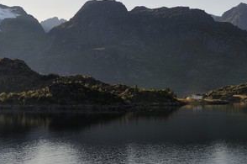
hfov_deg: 23.6
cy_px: 55
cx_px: 80
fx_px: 589
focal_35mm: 86
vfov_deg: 15.8
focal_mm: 60
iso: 200
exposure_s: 1/160
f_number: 11
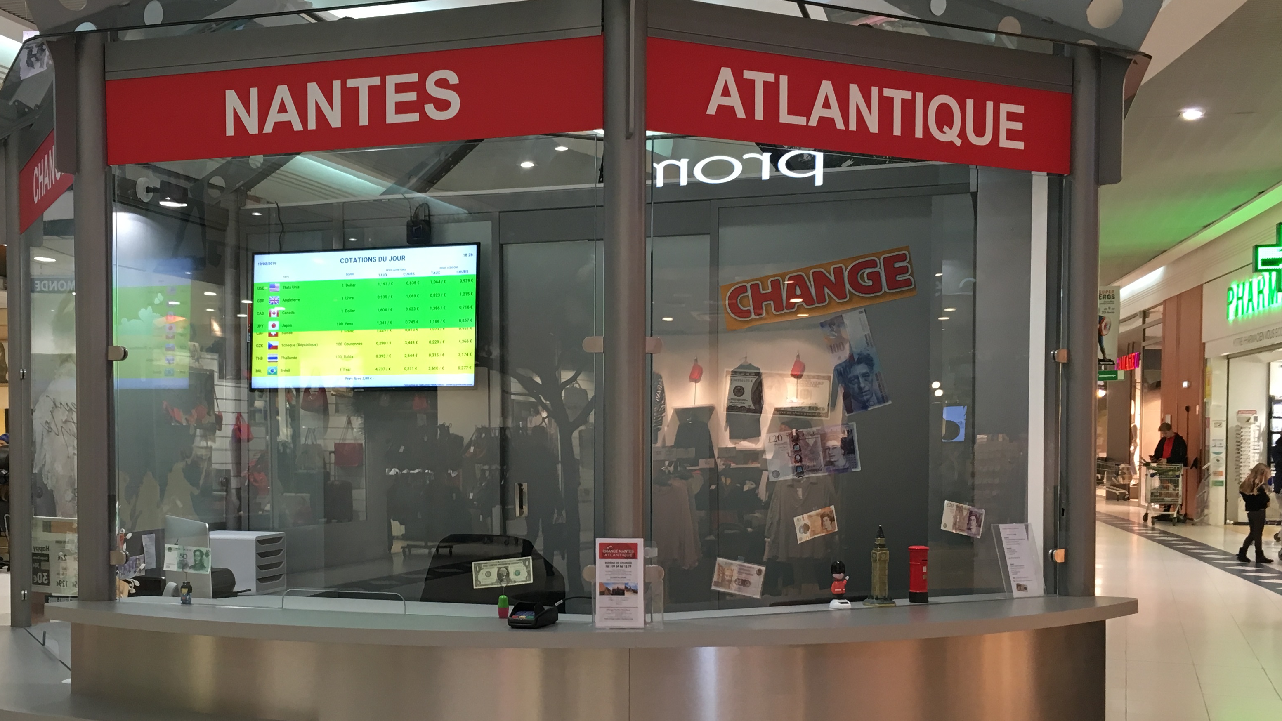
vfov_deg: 28.8
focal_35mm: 41
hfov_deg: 49.1
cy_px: 478
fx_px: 1394
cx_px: 505
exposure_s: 1/33
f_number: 2.2
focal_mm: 4.15
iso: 100
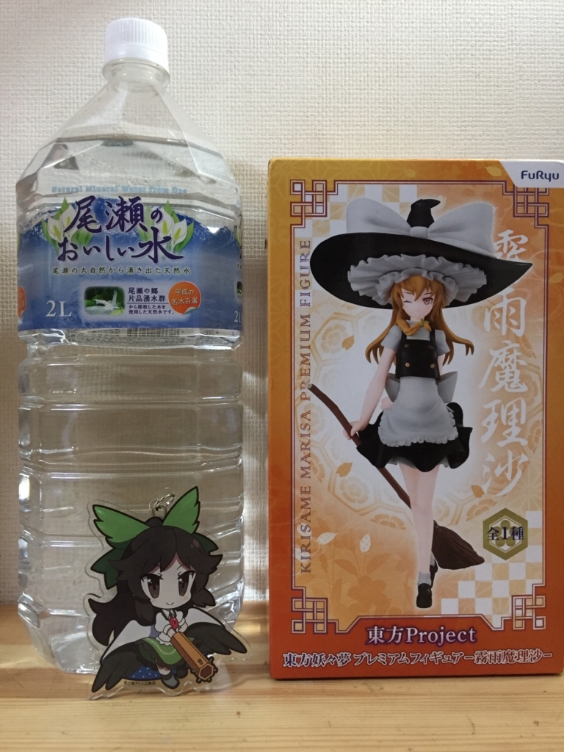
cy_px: 376
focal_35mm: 29
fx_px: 630
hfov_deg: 48.2
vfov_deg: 61.7
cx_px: 282
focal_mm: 4.15
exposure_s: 1/33
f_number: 2.2
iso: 200
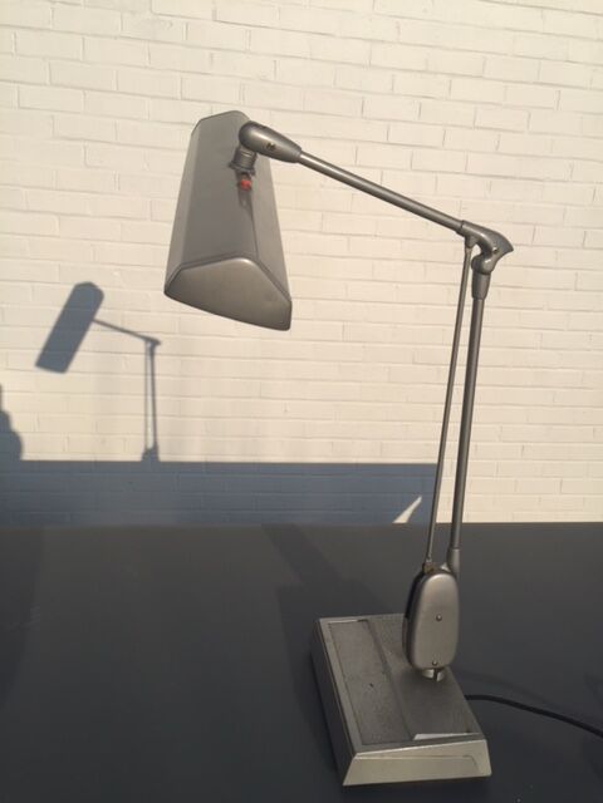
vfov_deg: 61.7
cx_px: 302
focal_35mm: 29
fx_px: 674
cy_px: 402
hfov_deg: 48.2
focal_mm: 4.15
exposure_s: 1/4405
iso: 32
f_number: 2.2
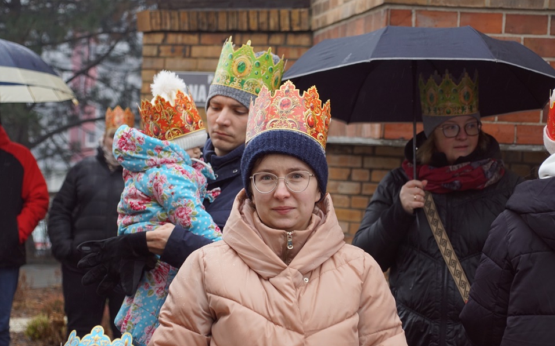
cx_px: 280
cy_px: 165
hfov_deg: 21.6
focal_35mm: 96
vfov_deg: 13.6
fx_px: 1452
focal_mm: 60
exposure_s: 1/160
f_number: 5
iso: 400
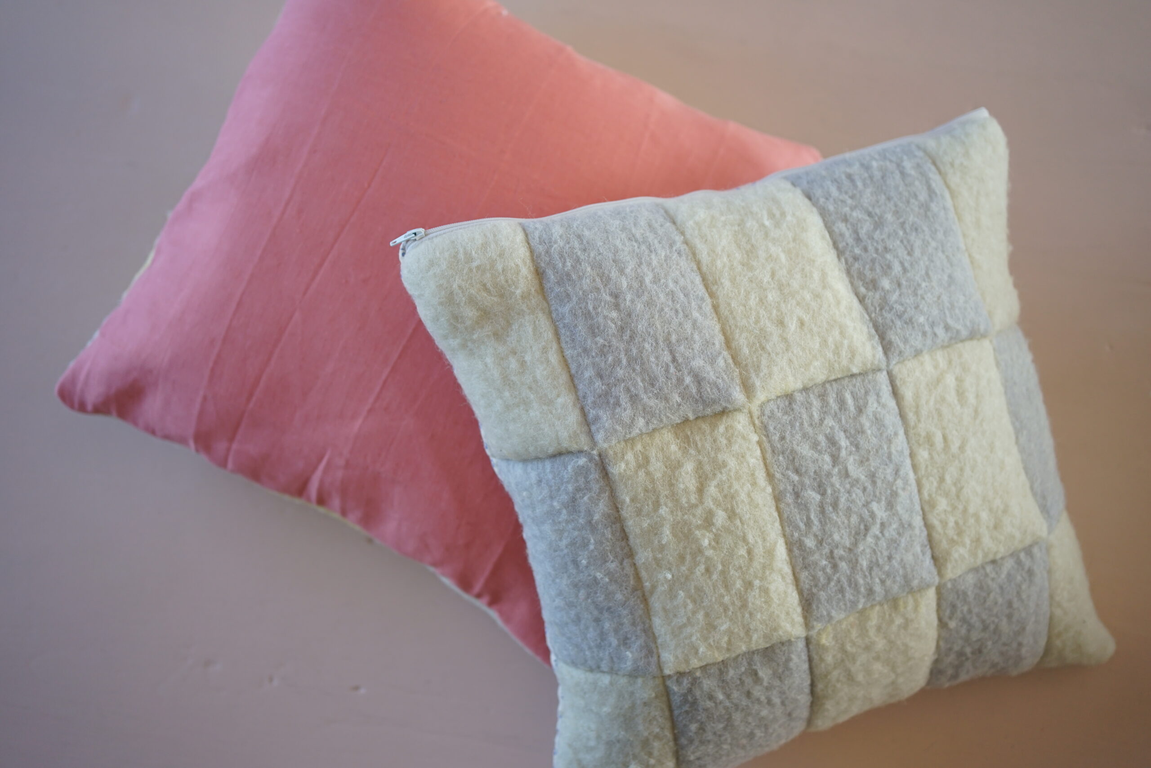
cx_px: 576
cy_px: 384
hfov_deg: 54.4
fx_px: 1119
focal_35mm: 35
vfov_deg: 37.9
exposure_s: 1/320
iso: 400
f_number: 2.5
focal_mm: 35
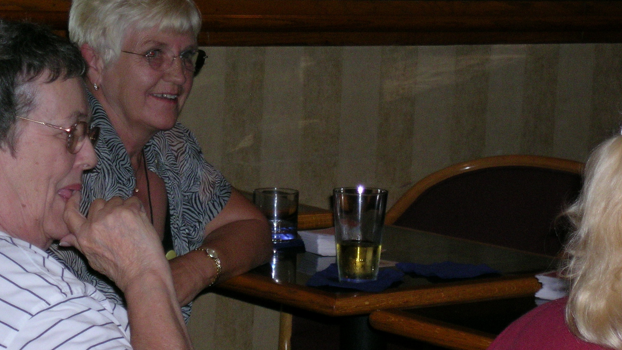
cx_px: 279
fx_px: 2243
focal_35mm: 136
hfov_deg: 15.8
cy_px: 246
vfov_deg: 8.9
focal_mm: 19.8
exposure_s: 1/121
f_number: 4.4
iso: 162
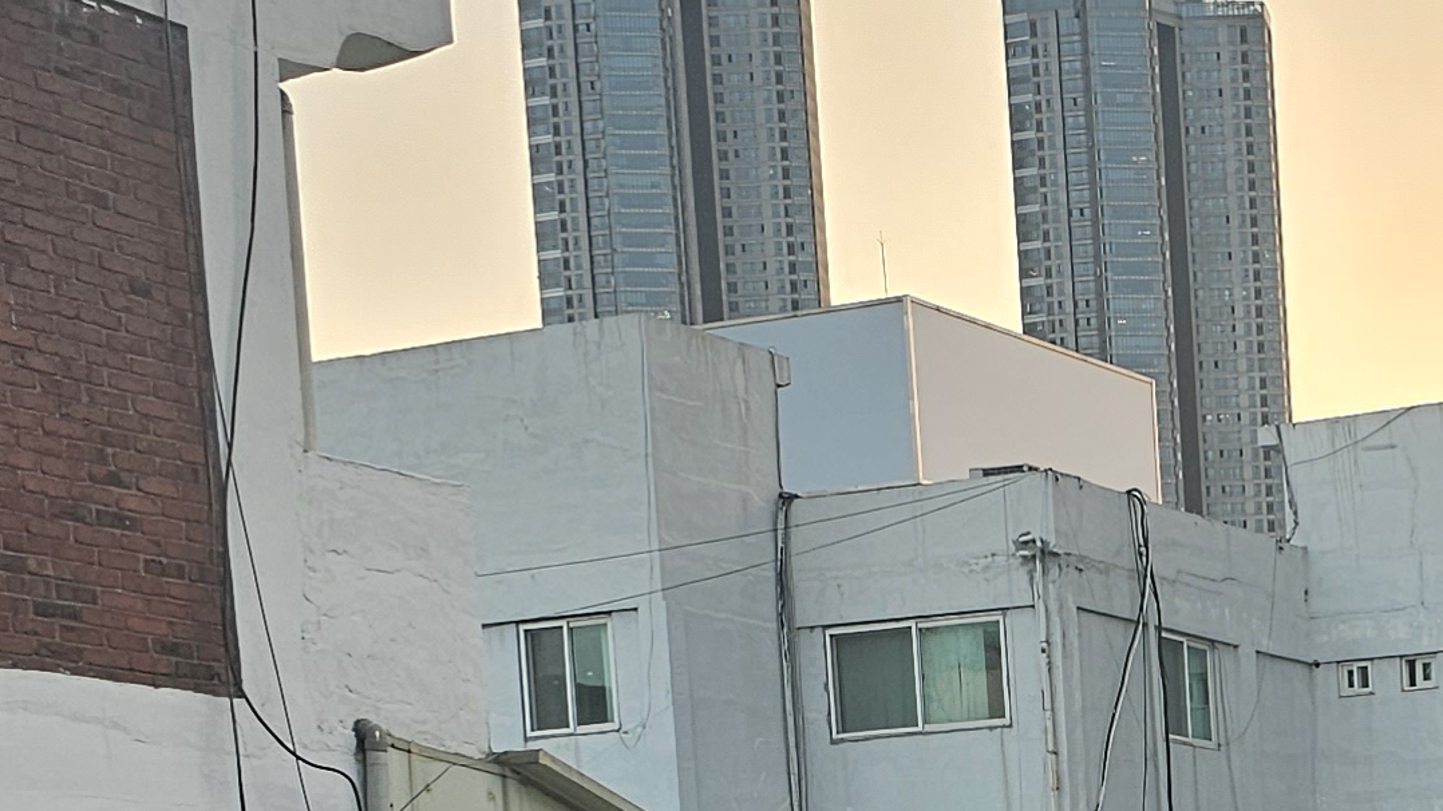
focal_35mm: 93
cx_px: 1811
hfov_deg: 21.1
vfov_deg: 12.0
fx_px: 3558
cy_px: 1449
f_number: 1.7
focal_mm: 6.3
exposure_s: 1/180
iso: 50
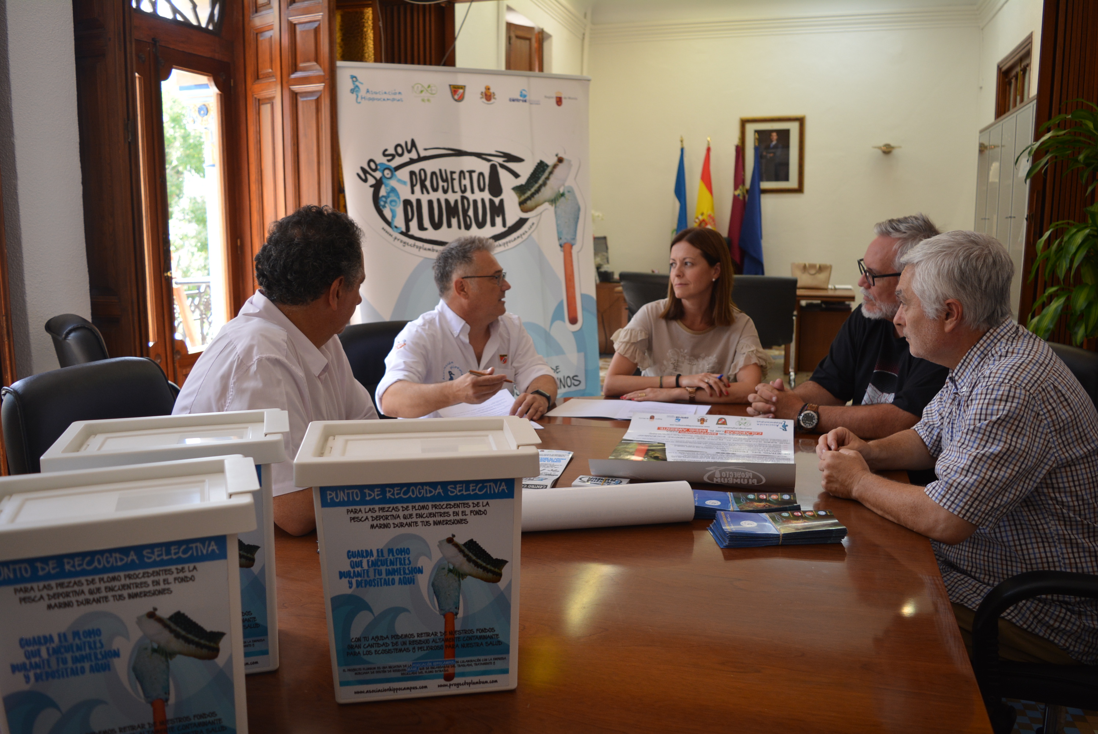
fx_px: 916
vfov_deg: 43.7
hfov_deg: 61.9
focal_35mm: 30
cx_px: 549
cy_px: 367
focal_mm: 20
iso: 400
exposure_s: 1/100
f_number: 4
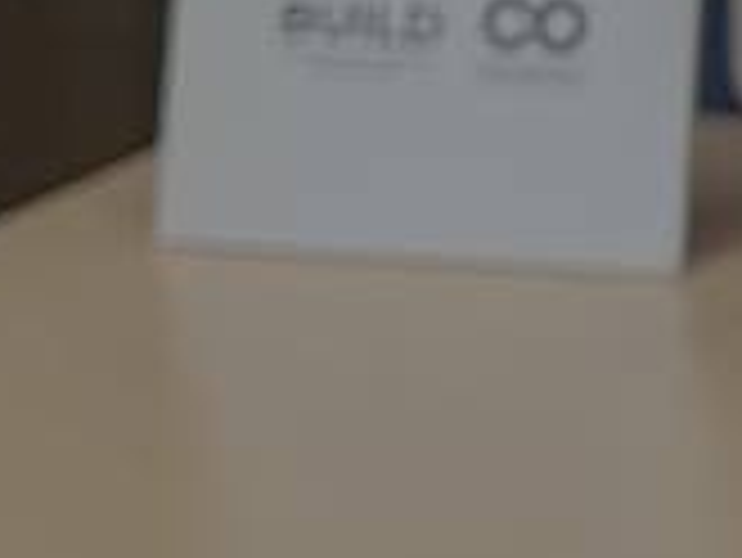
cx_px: 2024
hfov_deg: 6.2
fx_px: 6371
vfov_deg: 4.9
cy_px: -562
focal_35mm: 297
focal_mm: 6.76
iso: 125
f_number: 1.78
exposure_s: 1/120
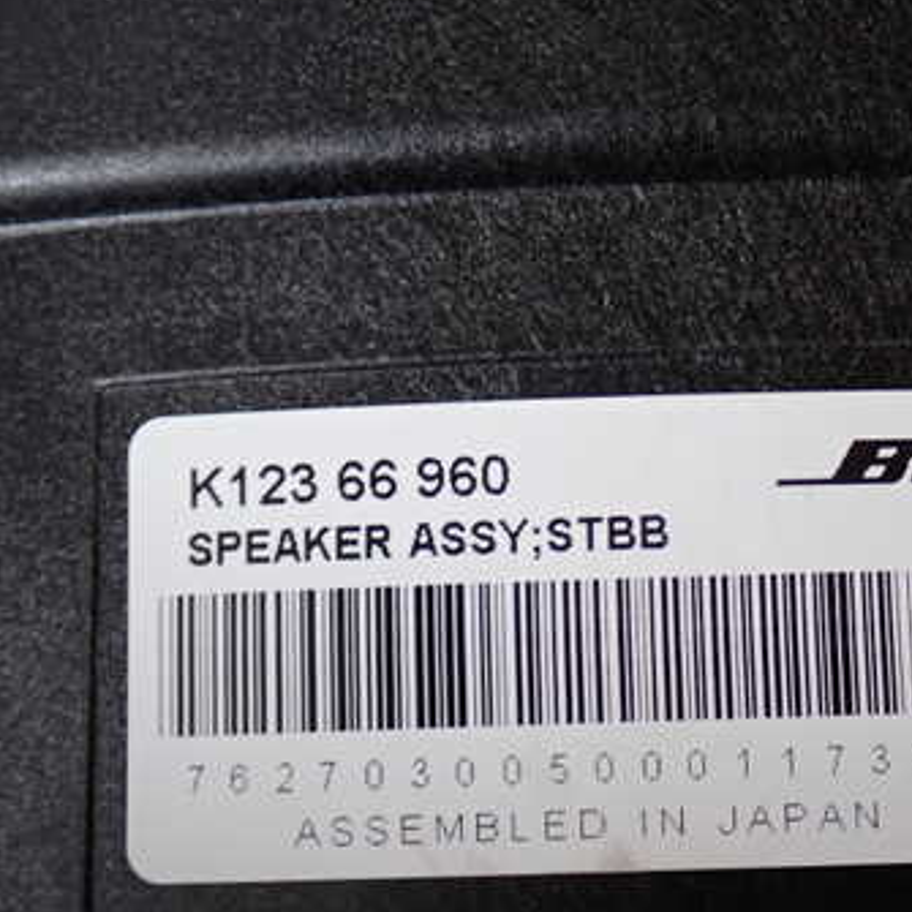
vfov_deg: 26.5
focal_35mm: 65
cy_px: 525
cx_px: 640
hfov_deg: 26.3
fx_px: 1937
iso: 200
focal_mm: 7.31
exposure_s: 1/40
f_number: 2.8
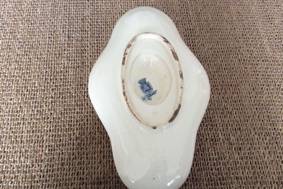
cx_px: 143
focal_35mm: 34
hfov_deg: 55.8
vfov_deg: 38.9
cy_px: 99
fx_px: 267
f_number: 2.4
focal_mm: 3.3
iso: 250
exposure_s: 1/25
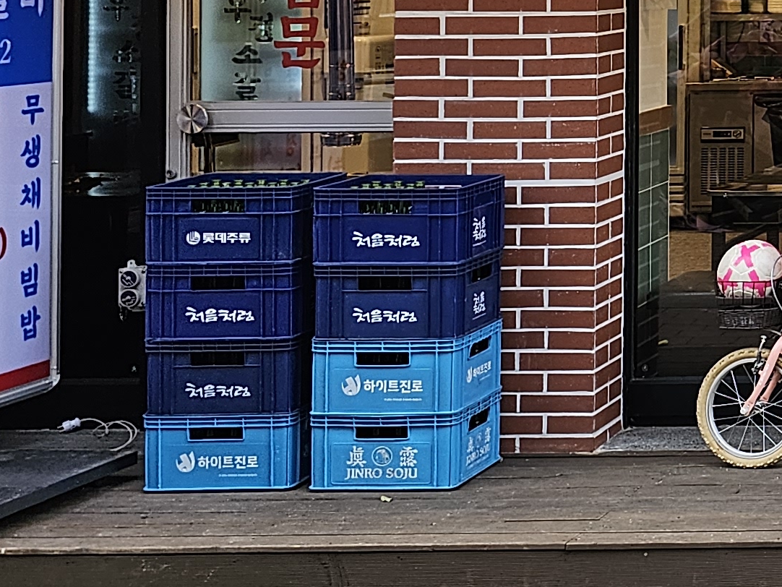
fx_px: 1921
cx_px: 1362
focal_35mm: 85
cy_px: -72
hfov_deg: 18.5
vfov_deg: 16.8
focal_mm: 6.3
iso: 80
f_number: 1.7
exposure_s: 1/120
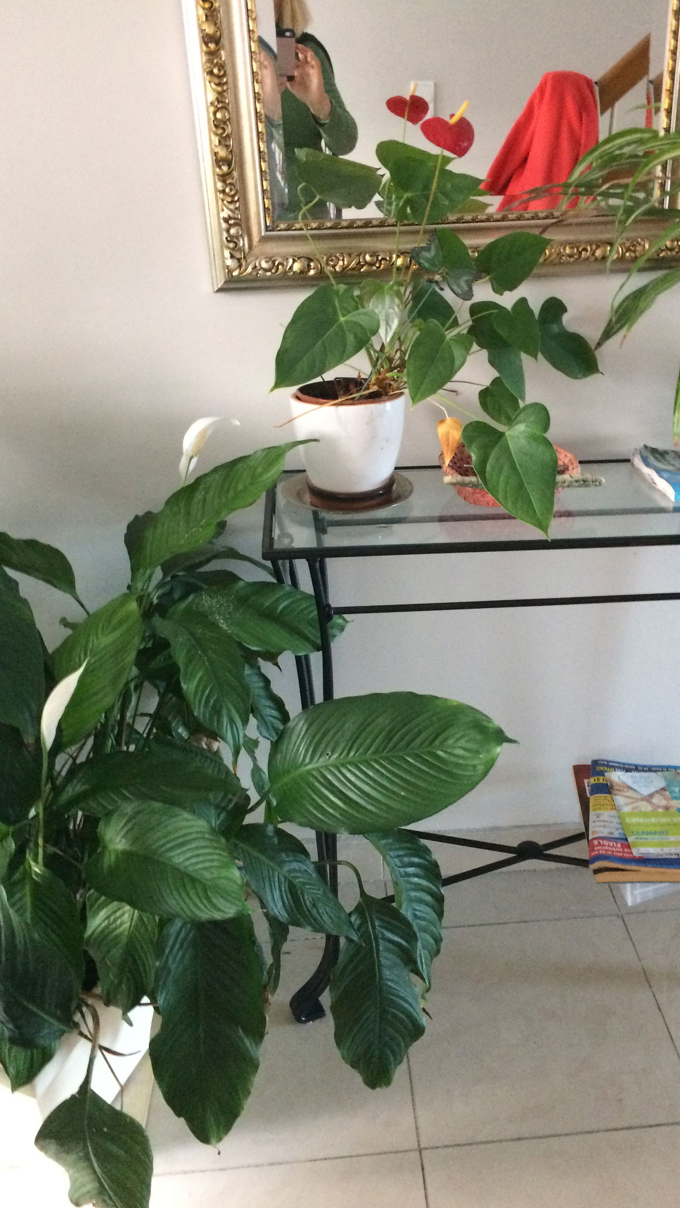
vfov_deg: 61.0
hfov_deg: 36.5
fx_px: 1026
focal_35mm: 32
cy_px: 605
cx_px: 410
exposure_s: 1/20
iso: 250
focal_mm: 4.15
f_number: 2.2
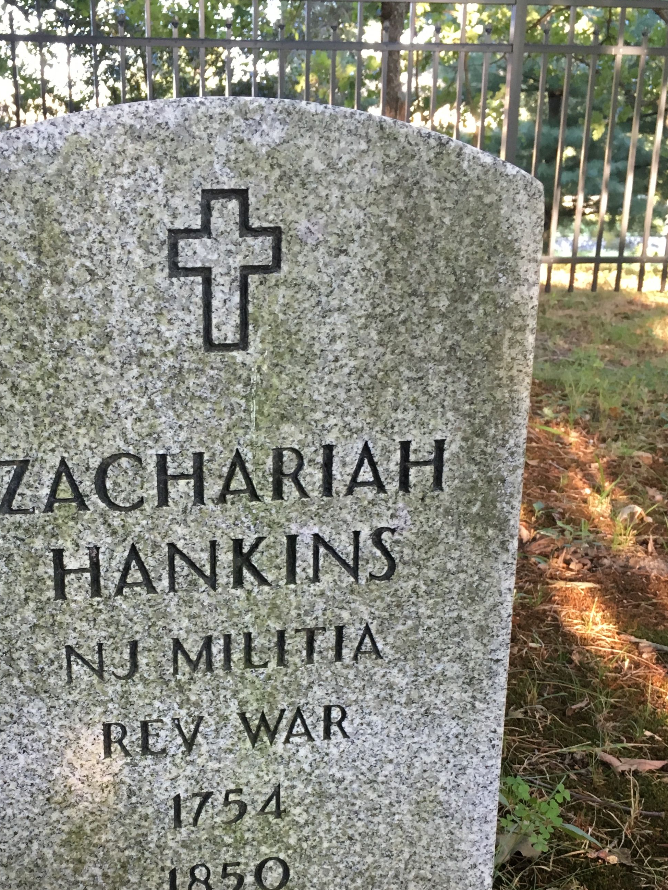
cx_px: 185
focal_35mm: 45
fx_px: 1158
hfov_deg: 31.7
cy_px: 645
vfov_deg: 41.1
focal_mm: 4.15
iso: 64
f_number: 2.2
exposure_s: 1/30
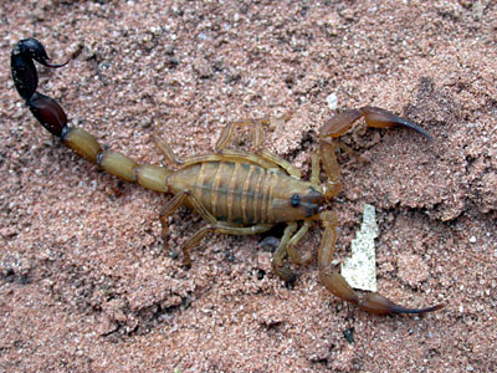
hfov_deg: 25.0
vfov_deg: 18.9
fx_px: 1120
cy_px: 186
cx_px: 248
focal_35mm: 78
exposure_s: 1/47.8
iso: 100
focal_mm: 16.2
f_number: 3.5
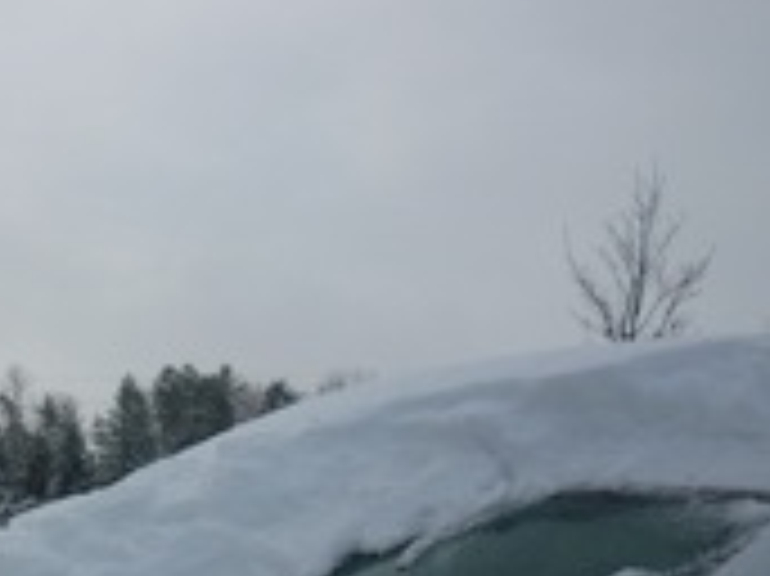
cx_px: 14
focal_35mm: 85
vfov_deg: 16.7
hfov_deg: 22.2
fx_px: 1889
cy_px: 652
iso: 80
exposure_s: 1/250
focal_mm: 5.5
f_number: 8
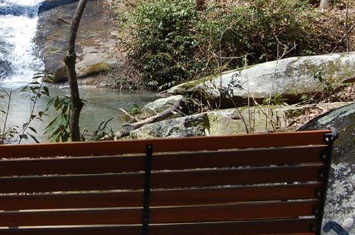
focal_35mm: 71
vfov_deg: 19.0
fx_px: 699
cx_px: 40
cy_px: 55
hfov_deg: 27.5
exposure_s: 1/200
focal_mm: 24
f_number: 7.1
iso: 200
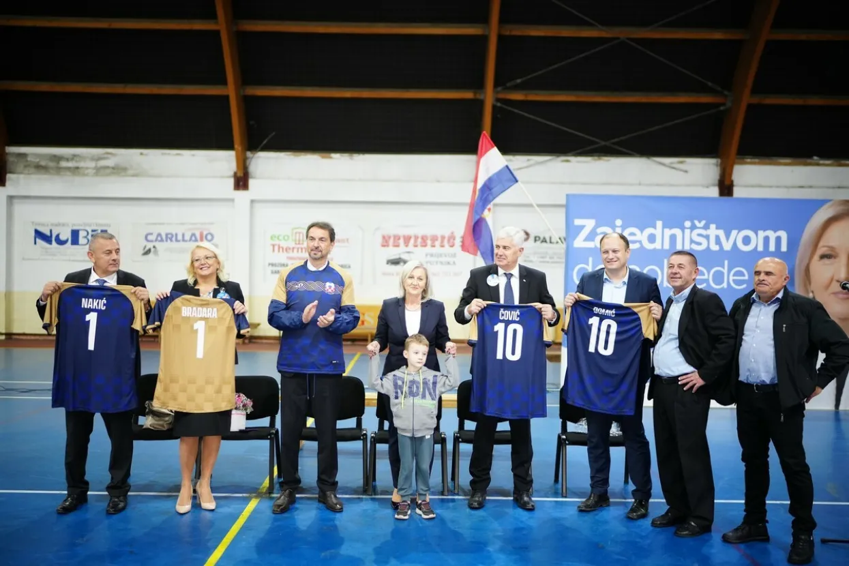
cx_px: 424
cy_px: 283
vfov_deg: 37.9
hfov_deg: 54.4
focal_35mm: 35
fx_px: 825
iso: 2000
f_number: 1.2
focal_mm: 35
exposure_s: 1/200
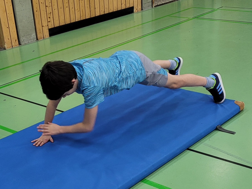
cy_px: 94
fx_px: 189
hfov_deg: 67.3
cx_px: 126
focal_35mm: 26
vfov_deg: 53.1
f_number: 1.8
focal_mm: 5.4
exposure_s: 1/100
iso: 200
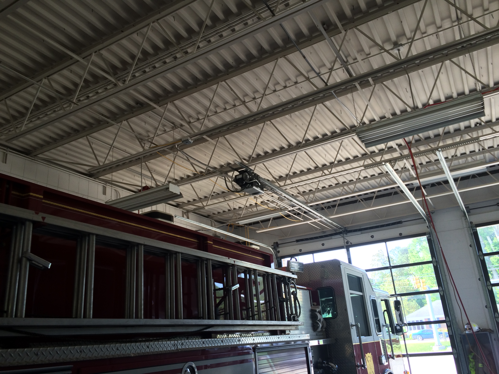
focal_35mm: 29
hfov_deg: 61.7
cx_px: 250
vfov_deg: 48.2
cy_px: 187
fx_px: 418
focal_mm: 4.15
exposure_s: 1/40
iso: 40
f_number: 2.2
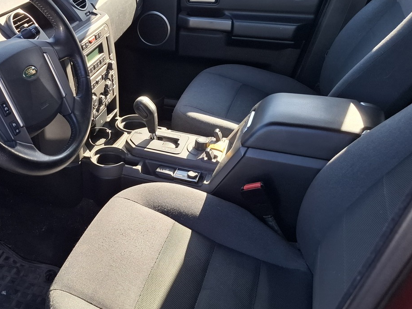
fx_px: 428
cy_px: 134
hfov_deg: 49.6
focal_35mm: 36
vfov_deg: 39.6
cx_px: 112
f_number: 1.8
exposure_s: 1/207
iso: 50
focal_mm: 5.54
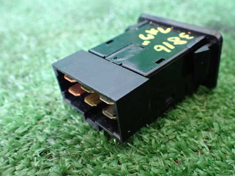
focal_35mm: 36
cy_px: 95
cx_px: 133
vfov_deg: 39.6
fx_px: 244
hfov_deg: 51.2
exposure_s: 1/50
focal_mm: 5.4
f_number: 2.3
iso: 800
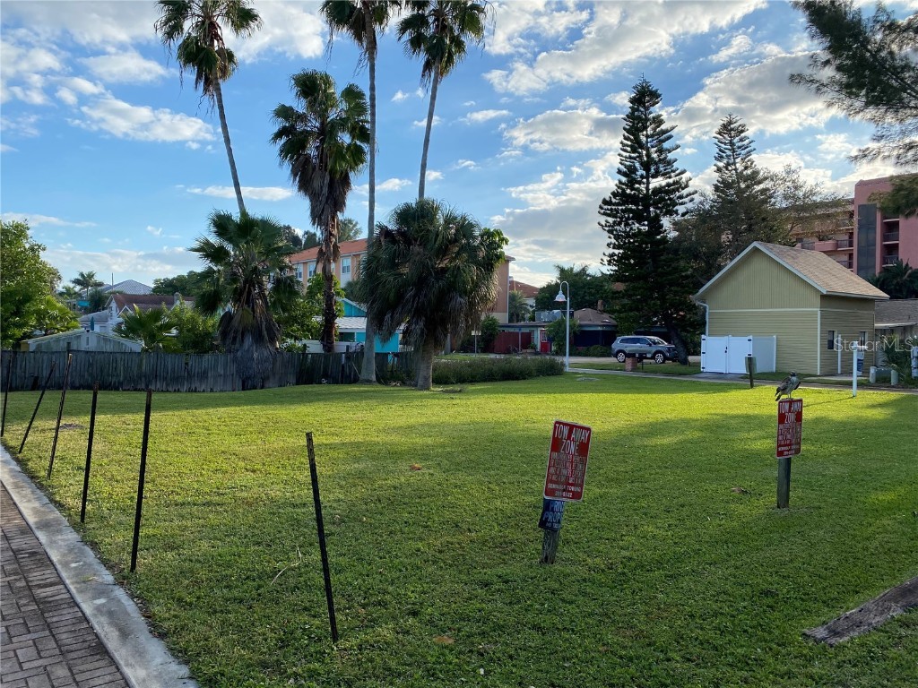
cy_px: 344
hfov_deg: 67.3
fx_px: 690
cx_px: 459
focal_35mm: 26
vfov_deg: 53.1
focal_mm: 4.25
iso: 32
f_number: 1.8
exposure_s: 1/2028
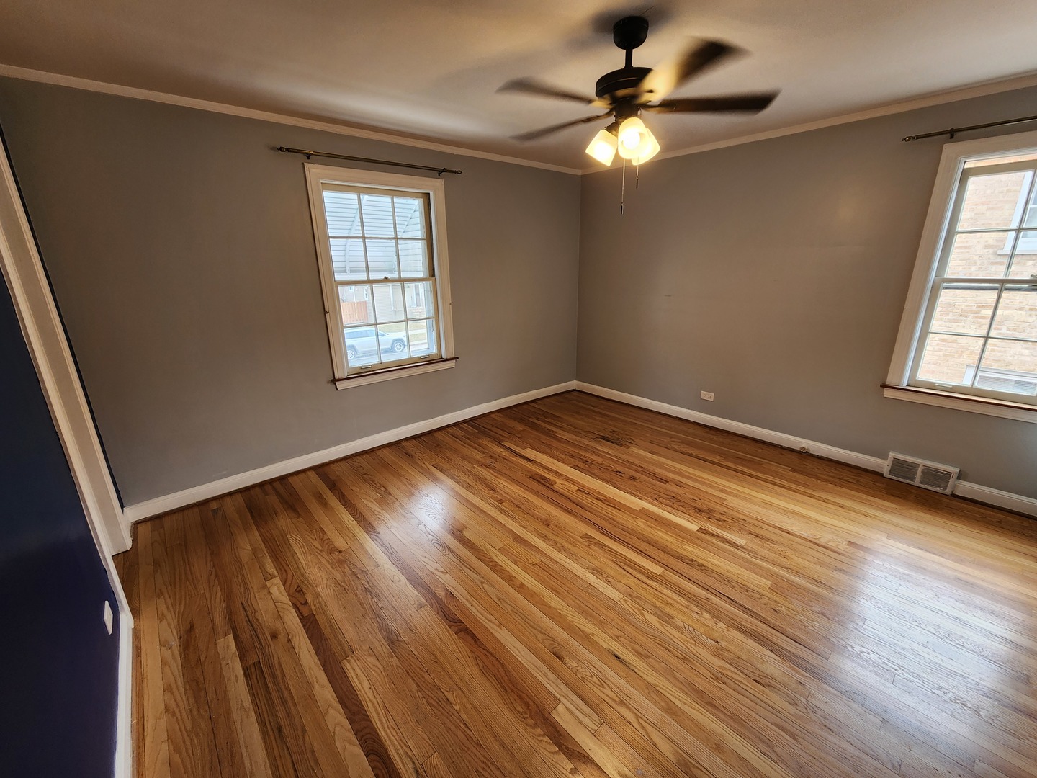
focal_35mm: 13
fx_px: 389
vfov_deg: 89.9
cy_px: 389
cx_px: 518
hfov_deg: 106.2
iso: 80
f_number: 2.2
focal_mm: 2.2
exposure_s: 1/60
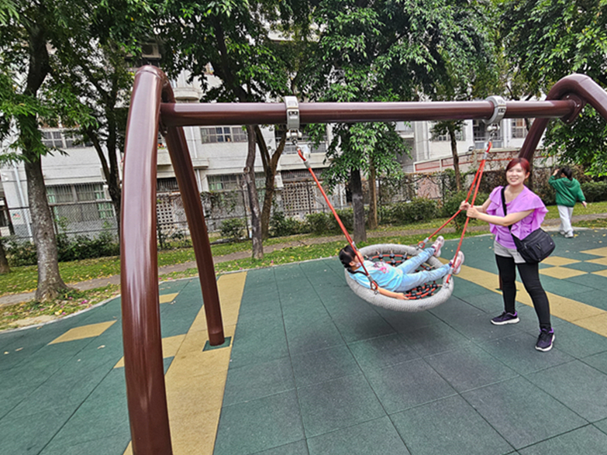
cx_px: 360
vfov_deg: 74.7
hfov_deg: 90.0
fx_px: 298
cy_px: 236
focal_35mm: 17
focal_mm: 2.2
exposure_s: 1/77
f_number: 2.2
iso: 80
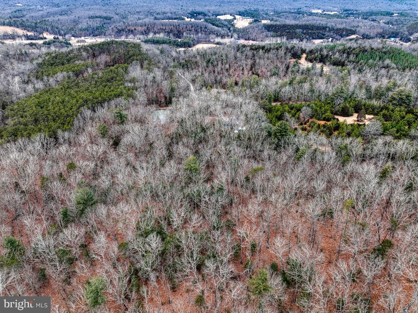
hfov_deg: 71.6
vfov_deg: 56.8
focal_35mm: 24
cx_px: 209
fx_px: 290
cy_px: 156
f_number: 2.8
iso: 100
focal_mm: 12.3
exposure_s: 1/80
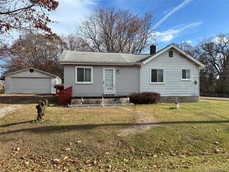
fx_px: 172
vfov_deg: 53.1
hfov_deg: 67.3
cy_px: 86
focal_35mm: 26
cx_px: 114
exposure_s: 1/2451
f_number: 1.6
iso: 50
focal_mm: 5.96
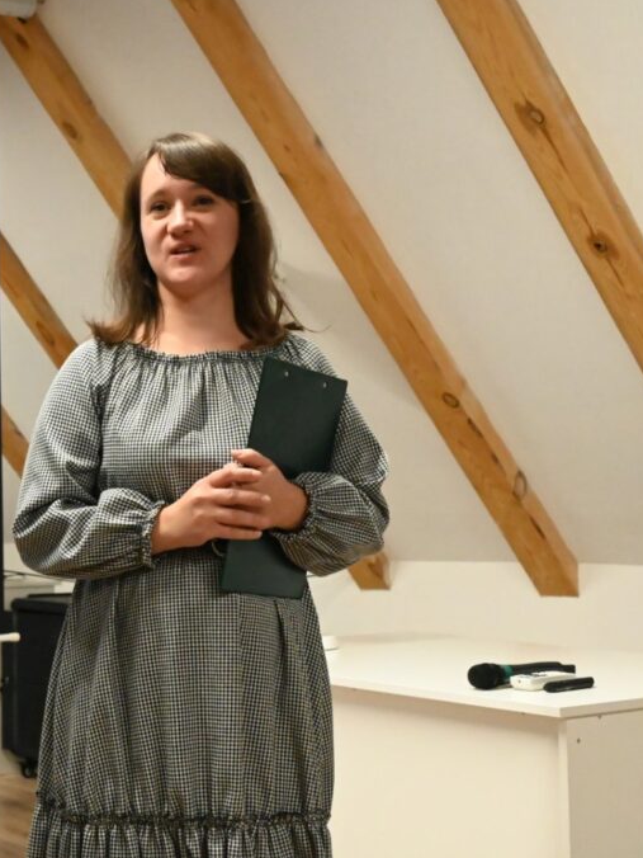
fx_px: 1585
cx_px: 9
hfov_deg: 22.1
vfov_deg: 30.3
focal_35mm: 64
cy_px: 428
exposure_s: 1/200
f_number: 7.1
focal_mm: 44
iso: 20000
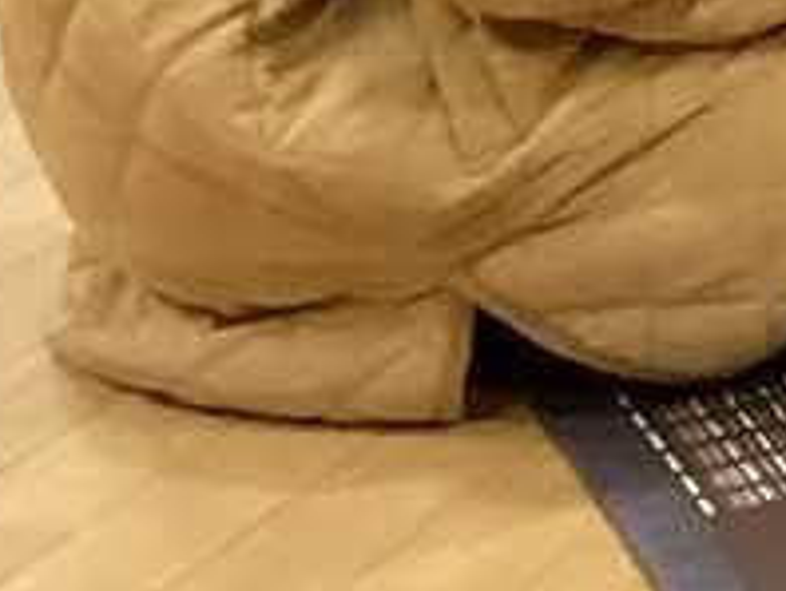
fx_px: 4547
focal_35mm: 200
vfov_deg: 7.0
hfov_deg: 8.2
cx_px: 2481
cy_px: -865
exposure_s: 1/60
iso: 320
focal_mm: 3.3
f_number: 2.4
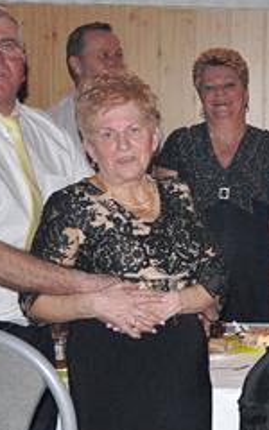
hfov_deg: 10.5
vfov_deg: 17.4
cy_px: 332
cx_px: 441
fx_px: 1396
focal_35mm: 119
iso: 2000
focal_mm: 22
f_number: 5
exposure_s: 1/60
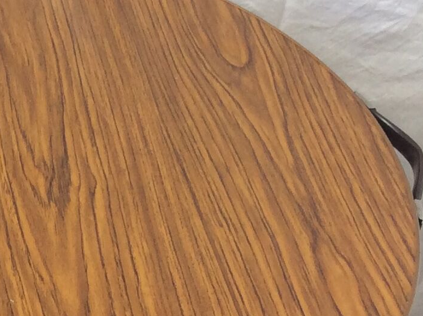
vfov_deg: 12.4
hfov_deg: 15.0
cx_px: -281
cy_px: 313
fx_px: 1440
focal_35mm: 118
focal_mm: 3.3
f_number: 2.4
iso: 32
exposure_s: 1/106
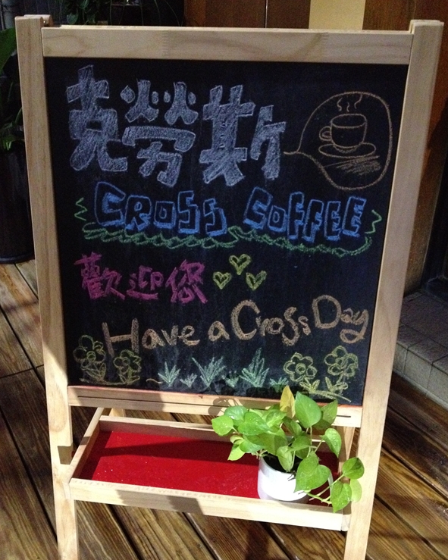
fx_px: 613
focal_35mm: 37
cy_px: 301
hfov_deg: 40.1
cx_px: 224
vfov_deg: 49.0
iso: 800
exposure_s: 1/15
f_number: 2.4
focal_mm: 4.28
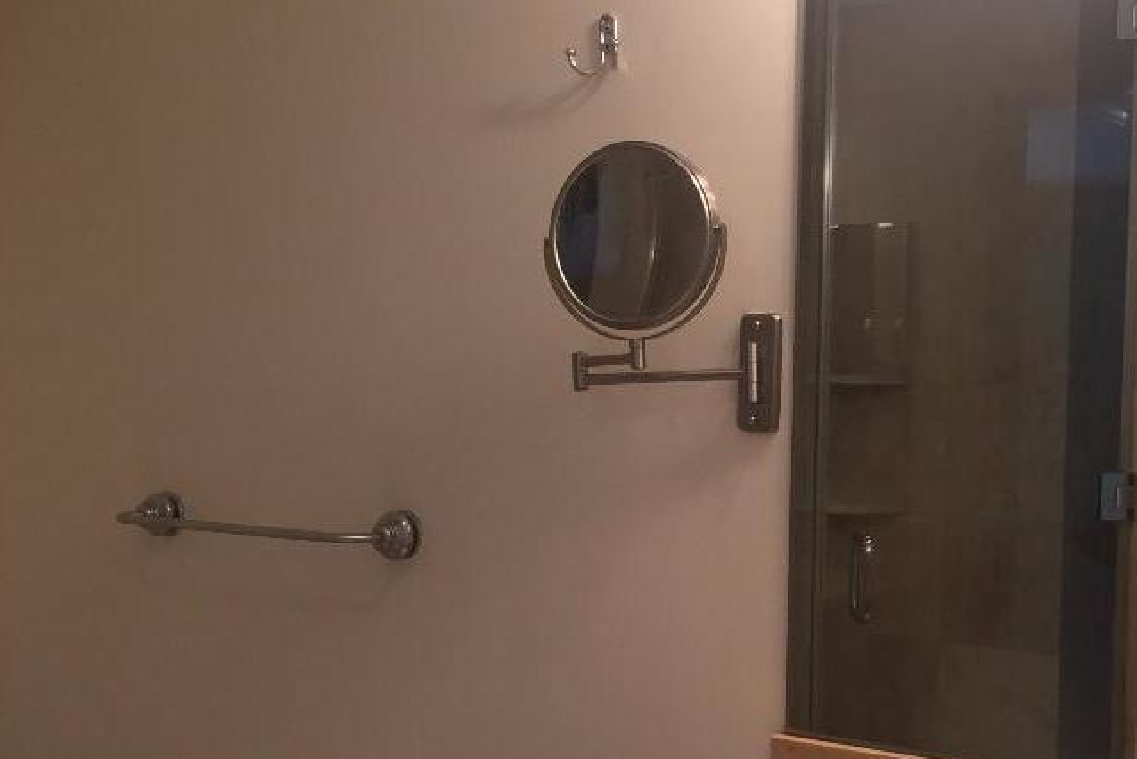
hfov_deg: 38.6
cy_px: 472
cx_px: 703
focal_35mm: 51
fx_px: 1611
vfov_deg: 26.4
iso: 64
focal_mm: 4.15
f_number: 2.2
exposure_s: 1/30
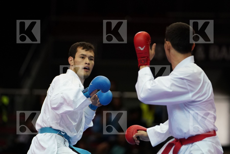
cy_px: 77
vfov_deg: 5.1
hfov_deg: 7.6
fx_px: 1731
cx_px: 115
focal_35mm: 271
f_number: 2.8
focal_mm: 181
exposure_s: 1/1000
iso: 3200
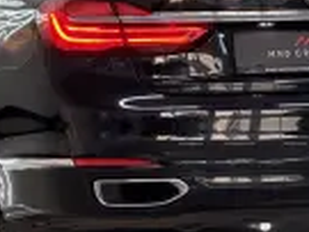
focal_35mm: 320
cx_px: 160
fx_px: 2854
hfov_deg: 6.2
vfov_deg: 4.6
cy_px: 9
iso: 250
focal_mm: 15.66
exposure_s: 1/74
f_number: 2.8
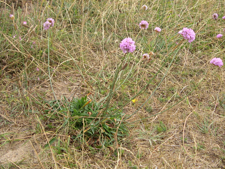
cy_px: 84
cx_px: 112
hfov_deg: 49.0
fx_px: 247
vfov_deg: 37.7
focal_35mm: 38
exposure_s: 1/399
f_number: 2.8
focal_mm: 8
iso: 100
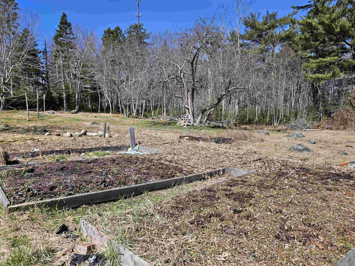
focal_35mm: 23
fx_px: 236
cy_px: 133
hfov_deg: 73.9
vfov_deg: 58.9
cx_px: 178
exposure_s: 1/1410
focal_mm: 5.4
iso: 25
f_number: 1.8
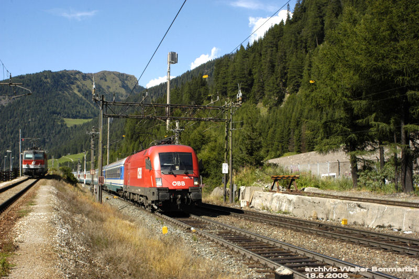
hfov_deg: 46.4
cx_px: 210
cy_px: 140
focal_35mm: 42
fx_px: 488
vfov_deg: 31.8
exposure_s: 1/250
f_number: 8
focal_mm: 28
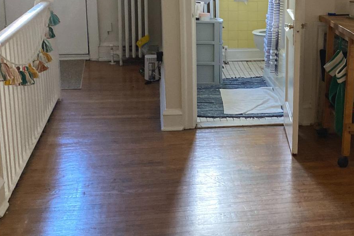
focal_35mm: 62
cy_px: 72
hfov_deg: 30.9
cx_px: 318
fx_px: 610
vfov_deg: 21.8
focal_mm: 4.25
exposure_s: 1/60
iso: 320
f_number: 1.8
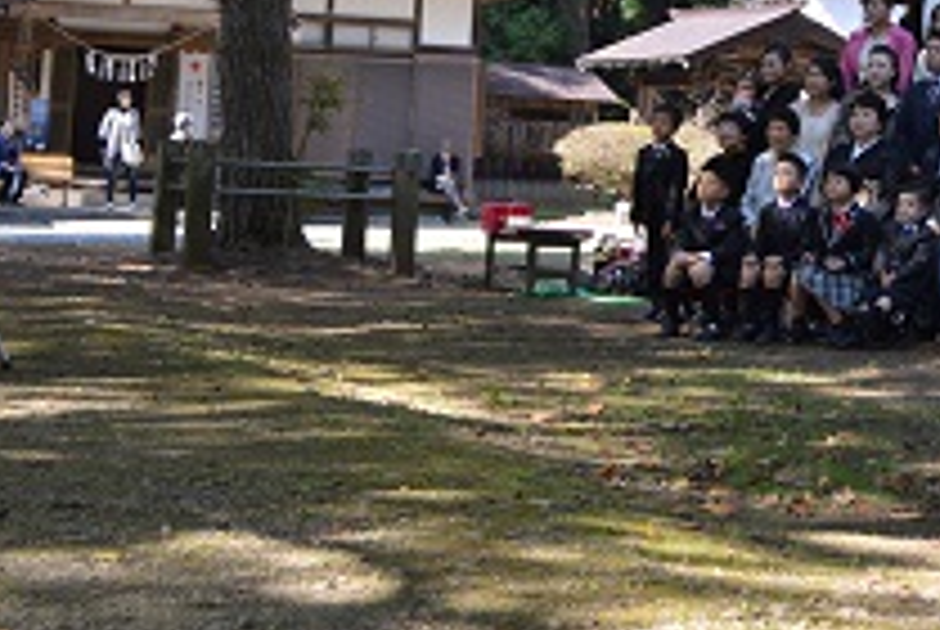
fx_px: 2432
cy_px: -108
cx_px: 994
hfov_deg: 21.0
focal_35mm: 93
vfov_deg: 14.3
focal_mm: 26
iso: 220
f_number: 5.6
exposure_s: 1/125
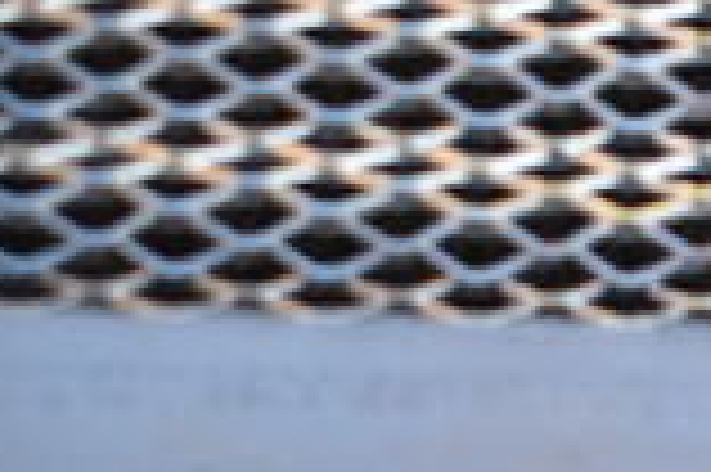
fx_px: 3550
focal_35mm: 180
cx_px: 1341
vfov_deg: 7.4
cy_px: 796
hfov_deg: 10.6
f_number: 4.2
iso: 110
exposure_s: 1/125
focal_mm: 31
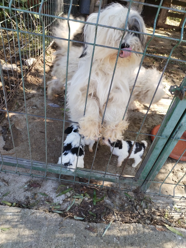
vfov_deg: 61.7
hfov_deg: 48.2
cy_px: 124
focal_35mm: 29
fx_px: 208
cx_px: 93
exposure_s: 1/134
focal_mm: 4.75
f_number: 1.8
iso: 100
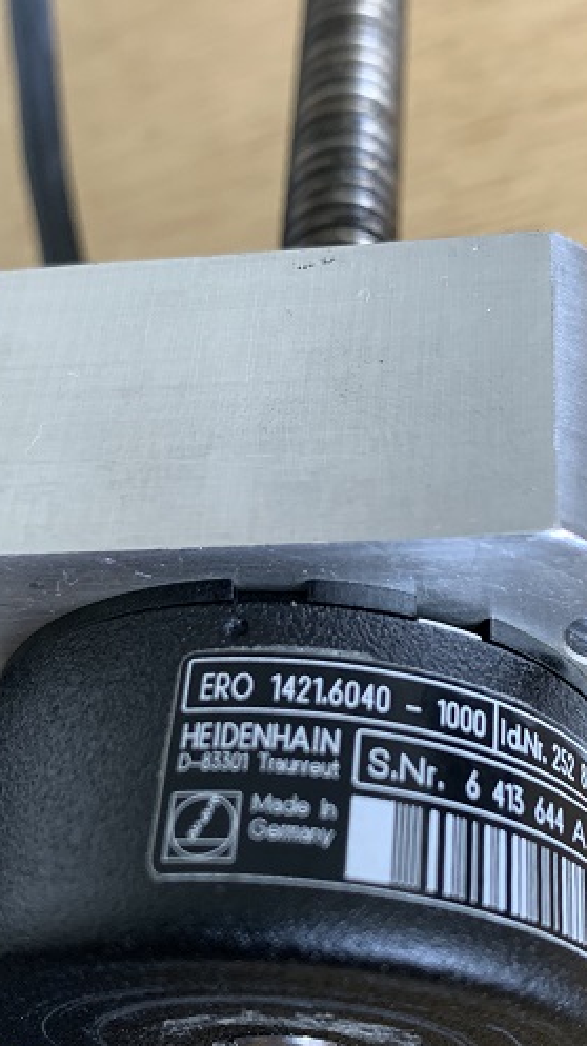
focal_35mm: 46
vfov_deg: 44.5
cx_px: 344
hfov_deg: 25.9
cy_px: 601
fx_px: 1275
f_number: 1.8
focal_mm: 4.25
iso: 125
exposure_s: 1/60
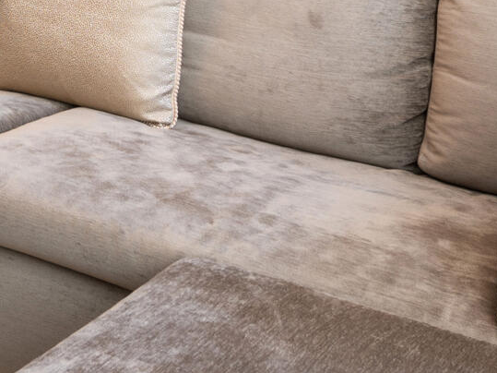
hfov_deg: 19.0
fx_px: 1306
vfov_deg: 14.5
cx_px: -240
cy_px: -268
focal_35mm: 91
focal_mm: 17
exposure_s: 1/1.67
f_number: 7.1
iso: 100
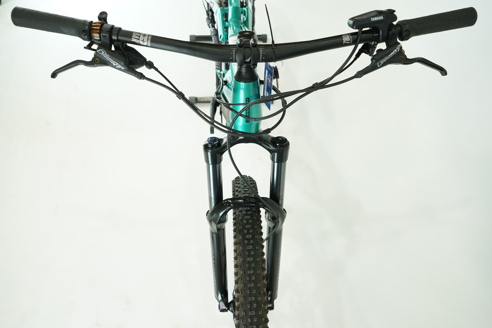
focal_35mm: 29
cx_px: 246
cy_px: 164
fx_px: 396
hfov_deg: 63.7
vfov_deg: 45.0
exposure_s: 1/200
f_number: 6.3
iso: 2500
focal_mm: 29
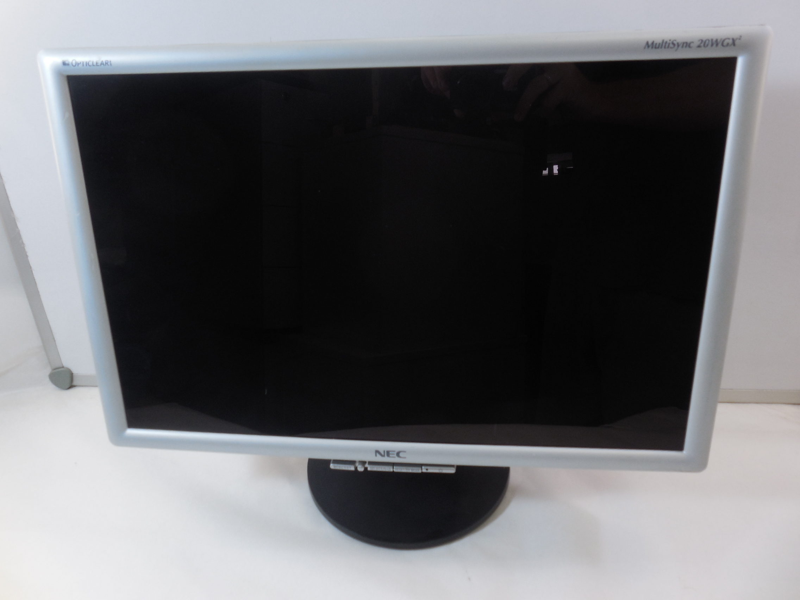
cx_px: 400
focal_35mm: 26
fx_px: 601
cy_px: 300
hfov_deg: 67.3
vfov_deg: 53.1
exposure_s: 1/40
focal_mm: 4.6
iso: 125
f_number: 3.5
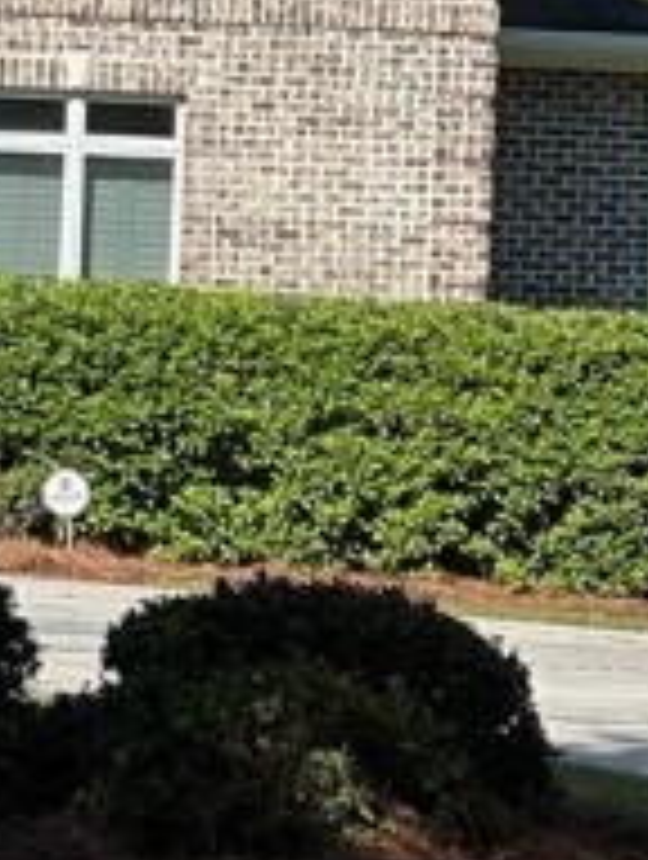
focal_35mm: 309
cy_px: 167
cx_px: -396
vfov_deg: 6.4
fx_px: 7687
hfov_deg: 4.8
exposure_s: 1/547
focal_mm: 9
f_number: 2.8
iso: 32
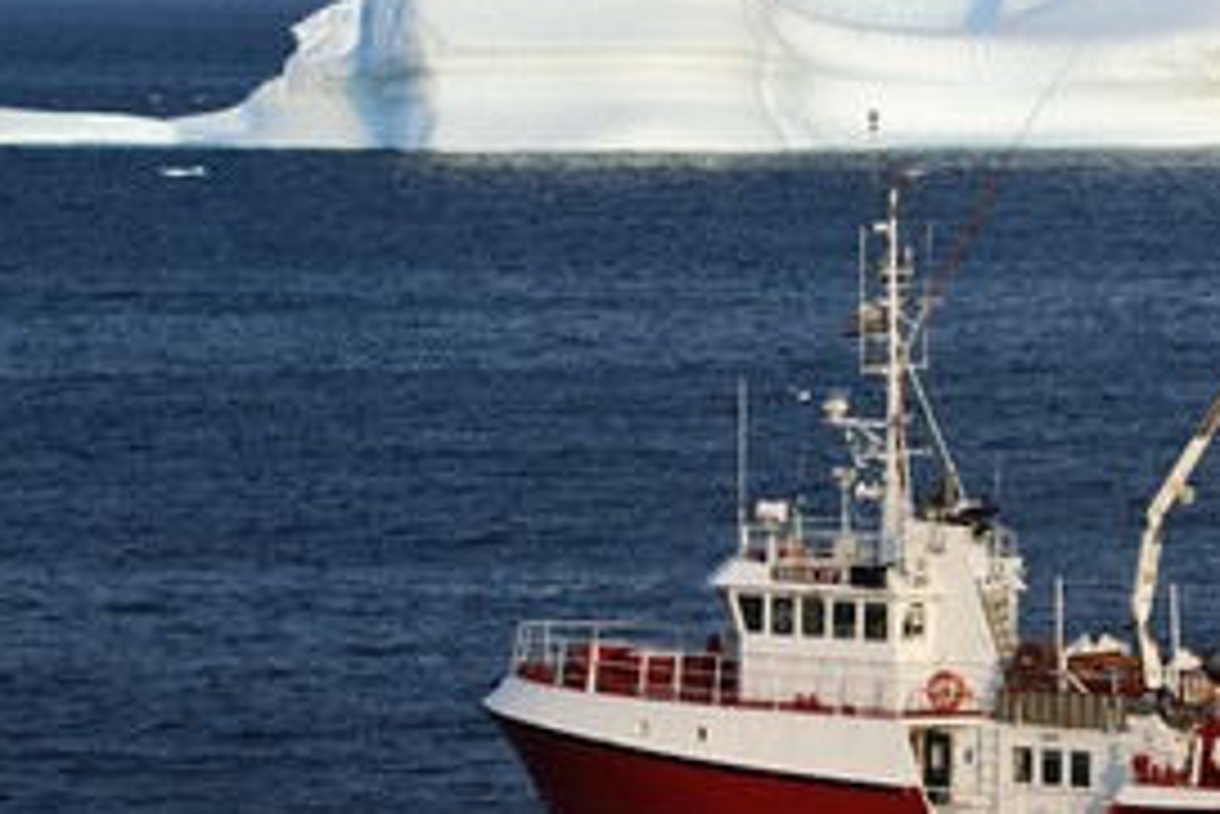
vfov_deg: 5.1
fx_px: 9188
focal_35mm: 271
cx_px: 824
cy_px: 351
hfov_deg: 7.6
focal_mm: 175
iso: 200
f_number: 13
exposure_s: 1/250
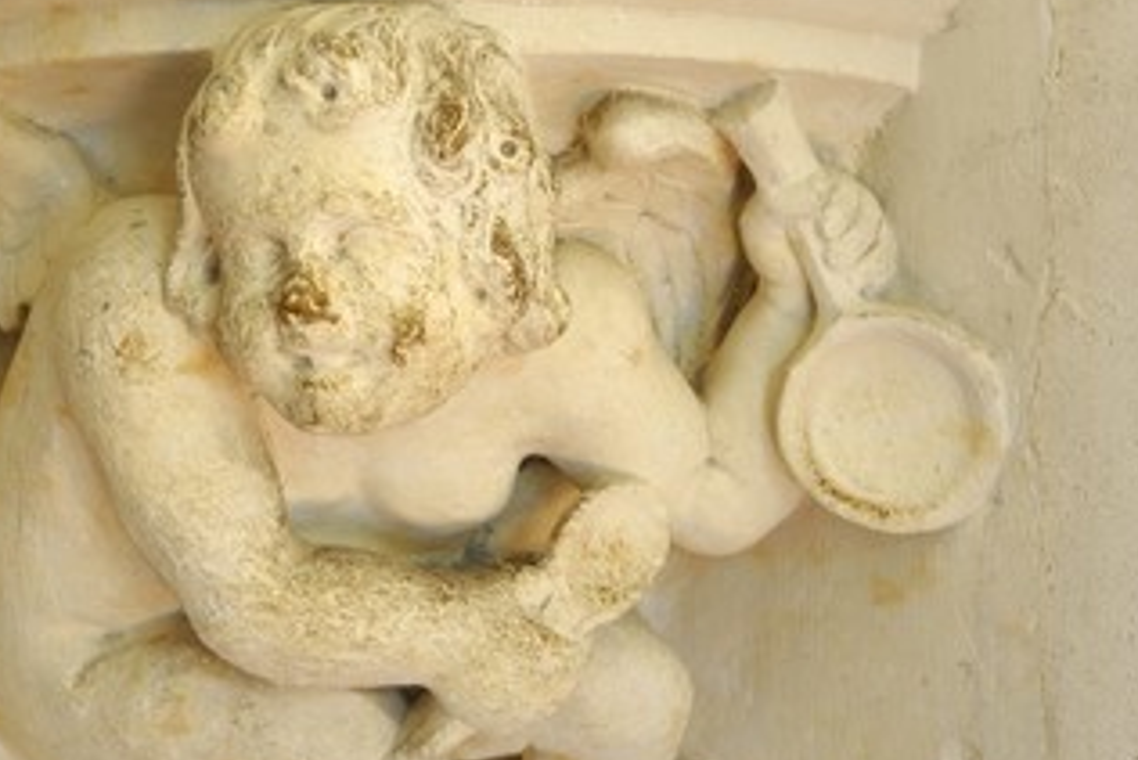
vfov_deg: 14.7
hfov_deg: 21.9
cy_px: 447
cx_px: 472
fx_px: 2941
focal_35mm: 93
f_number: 13
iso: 200
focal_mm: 70
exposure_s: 1.3
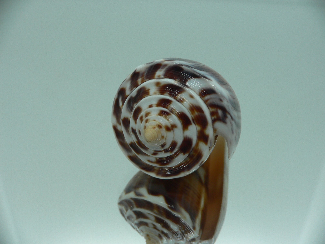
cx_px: 162
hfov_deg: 52.6
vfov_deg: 40.7
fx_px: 329
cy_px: 122
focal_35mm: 35
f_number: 2.8
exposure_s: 1/60
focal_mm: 4.6
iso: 80
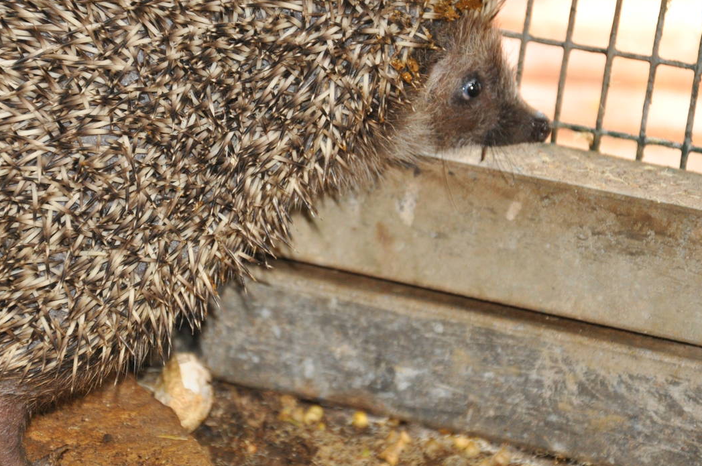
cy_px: 170
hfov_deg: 8.6
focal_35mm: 241
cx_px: 245
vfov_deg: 5.7
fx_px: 4688
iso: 800
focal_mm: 105
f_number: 5.6
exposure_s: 1/60
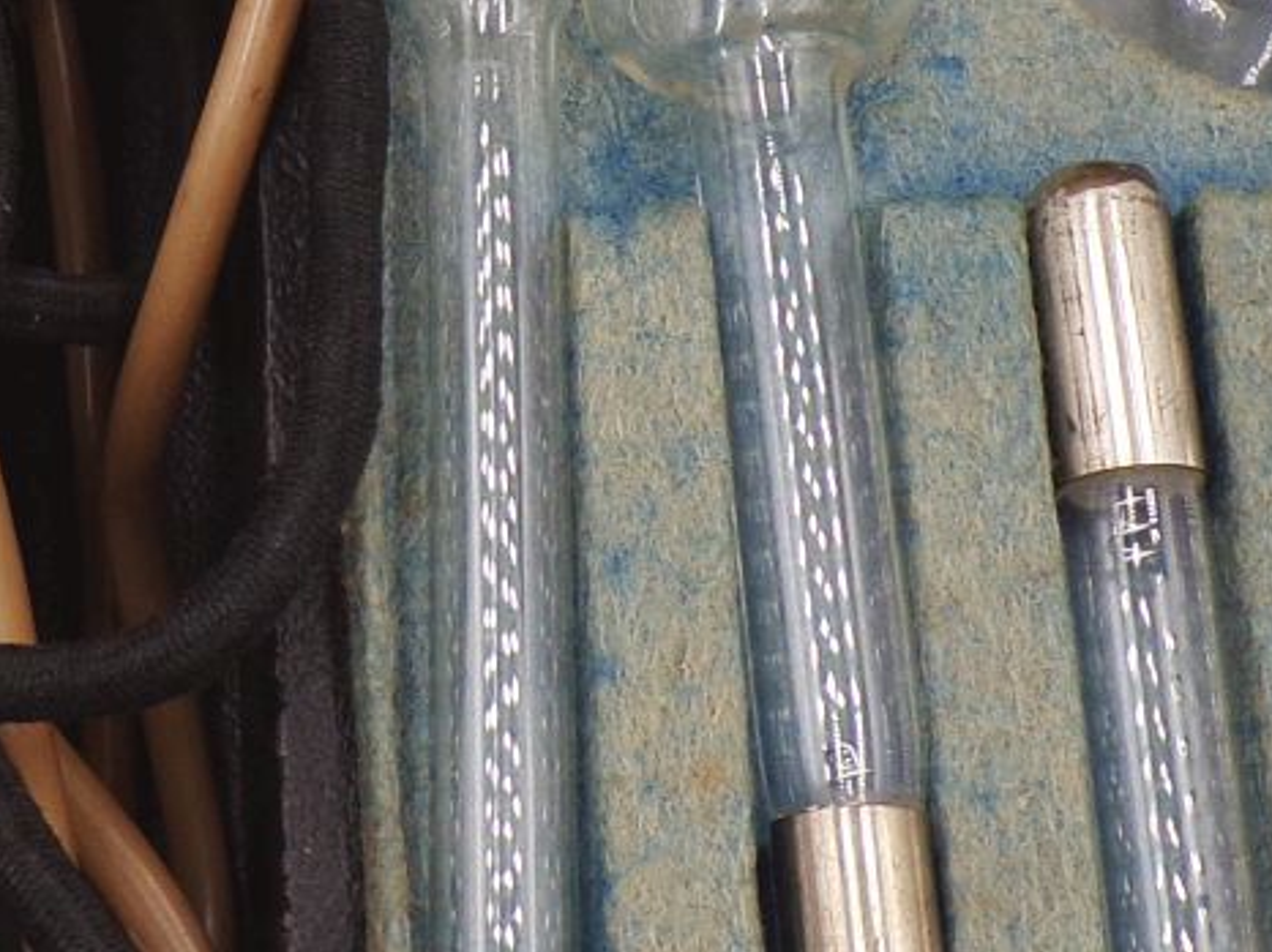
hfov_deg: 20.2
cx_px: 105
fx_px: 3489
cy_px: 483
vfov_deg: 15.5
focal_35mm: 95
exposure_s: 1/42
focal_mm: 4.3
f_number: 4.4
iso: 80
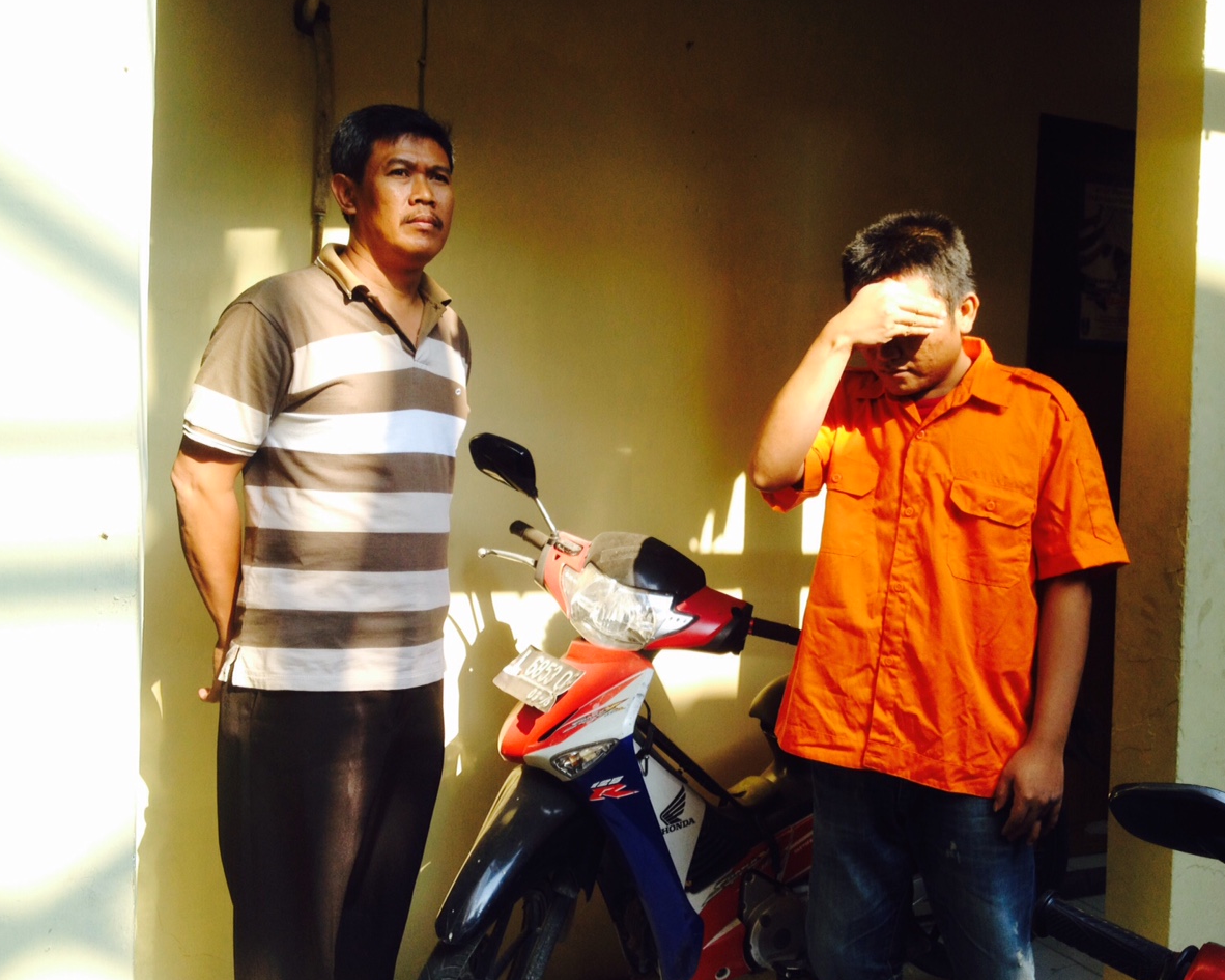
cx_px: 627
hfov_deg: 49.1
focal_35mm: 37
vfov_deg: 40.1
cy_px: 493
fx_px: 1341
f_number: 2.4
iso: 50
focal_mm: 4.28
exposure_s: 1/220
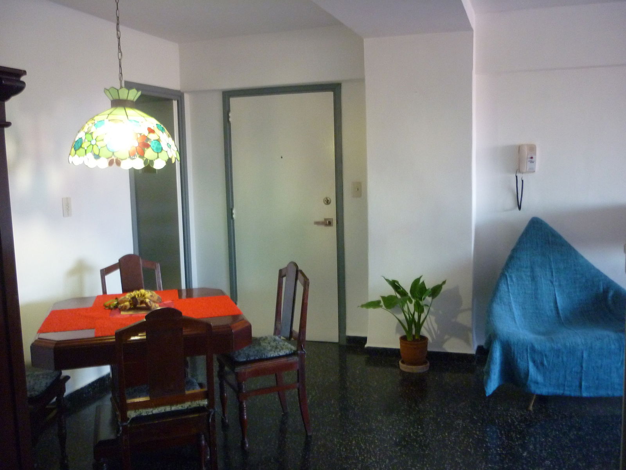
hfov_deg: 55.4
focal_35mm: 33
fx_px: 597
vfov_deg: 42.9
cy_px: 235
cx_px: 313
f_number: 2.8
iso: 400
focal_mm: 5.5
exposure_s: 1/13
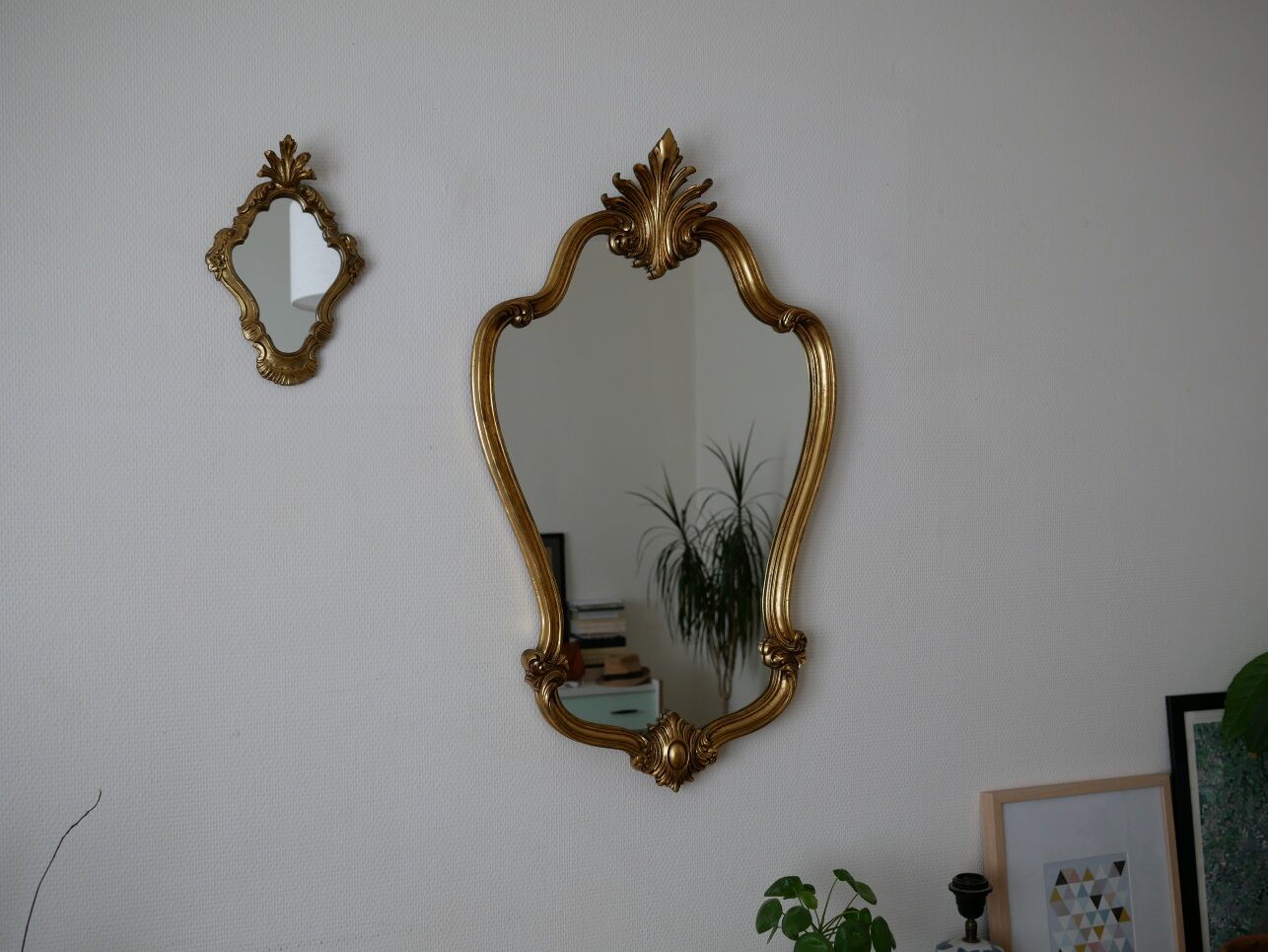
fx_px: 1465
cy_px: 476
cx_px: 634
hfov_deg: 46.8
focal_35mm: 40
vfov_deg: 36.0
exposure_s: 1/250
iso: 200
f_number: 2.8
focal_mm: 20
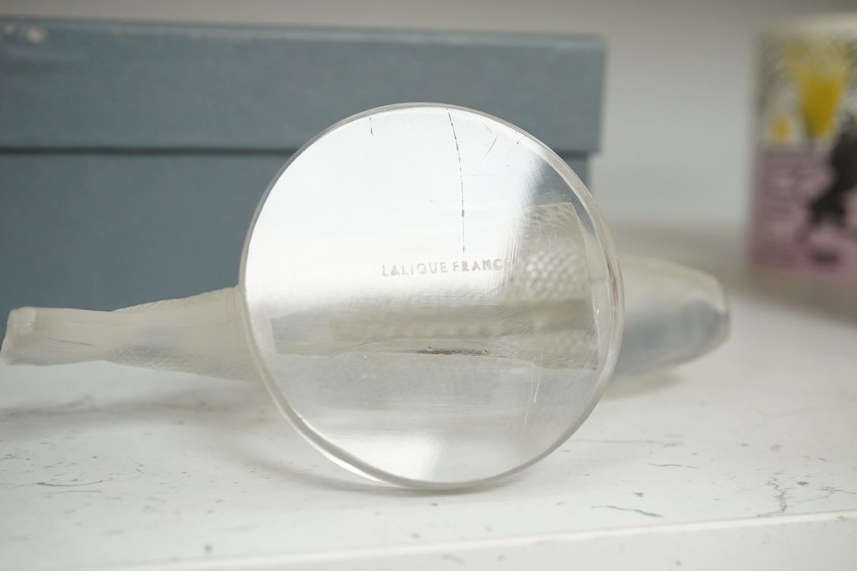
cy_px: 286
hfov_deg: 43.6
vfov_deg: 29.9
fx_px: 1071
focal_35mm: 45
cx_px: 428
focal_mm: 30
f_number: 8
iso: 2500
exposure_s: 1/160
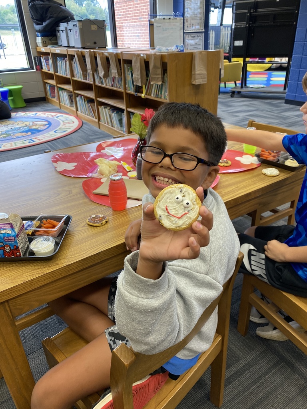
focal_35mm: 26
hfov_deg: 53.1
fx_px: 307
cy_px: 204
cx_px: 154
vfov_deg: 67.3
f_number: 1.8
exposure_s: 1/120
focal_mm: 4.25
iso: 125
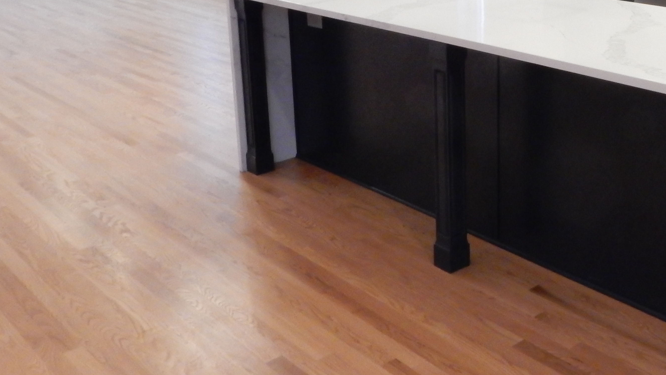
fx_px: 830
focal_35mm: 47
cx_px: 565
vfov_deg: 24.6
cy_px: 25
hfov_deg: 41.2
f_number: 6.7
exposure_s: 1/8
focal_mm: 4.5
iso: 640
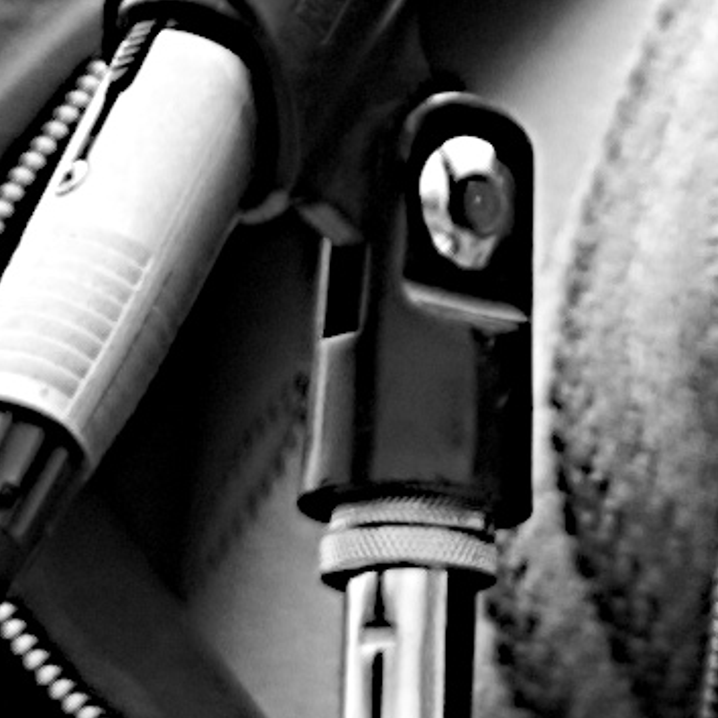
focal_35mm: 3067
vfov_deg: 0.6
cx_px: 1892
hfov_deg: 0.6
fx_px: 71972
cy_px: -1648
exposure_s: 1/60
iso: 200
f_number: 5.6
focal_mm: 300
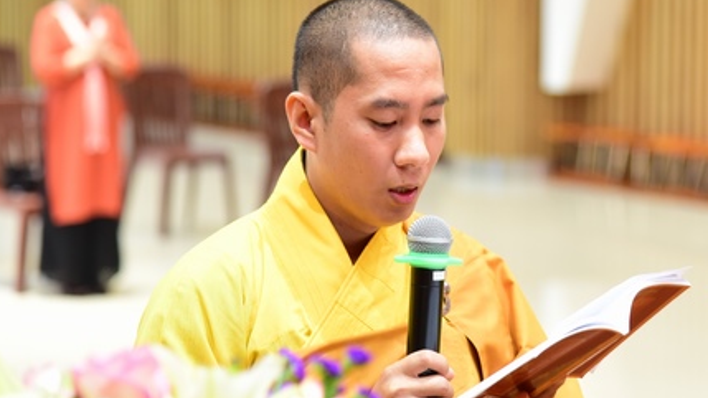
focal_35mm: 178
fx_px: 3341
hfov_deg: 12.1
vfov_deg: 6.8
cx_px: 452
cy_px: 109
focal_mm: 112
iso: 1250
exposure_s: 1/30
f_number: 4
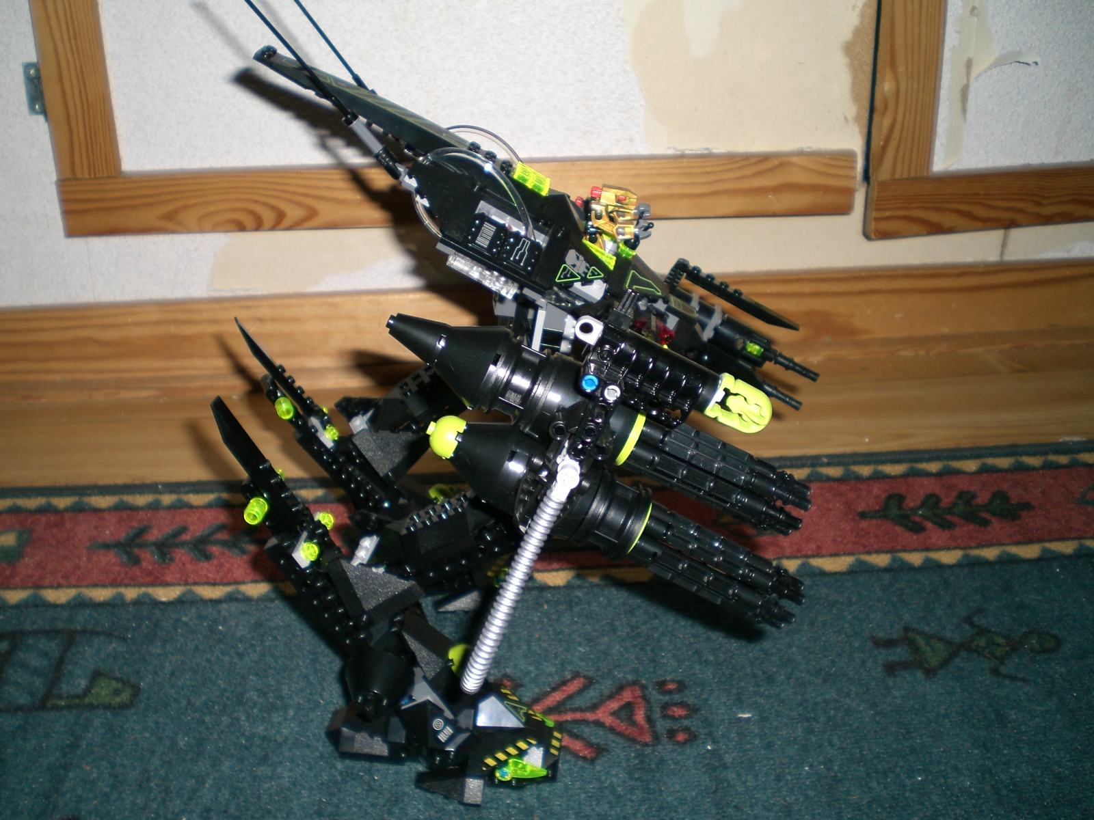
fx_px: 1201
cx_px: 547
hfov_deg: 49.0
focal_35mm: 38
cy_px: 410
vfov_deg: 37.7
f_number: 3.1
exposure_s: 1/60
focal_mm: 6.3
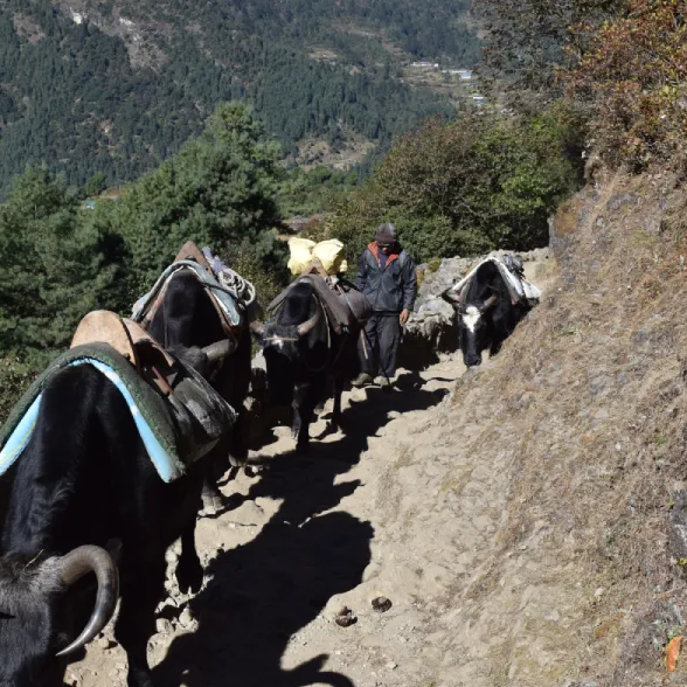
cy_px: 349
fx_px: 1182
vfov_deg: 32.4
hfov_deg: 32.1
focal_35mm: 53
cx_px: 214
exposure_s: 1/400
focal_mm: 27
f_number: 10
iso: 200
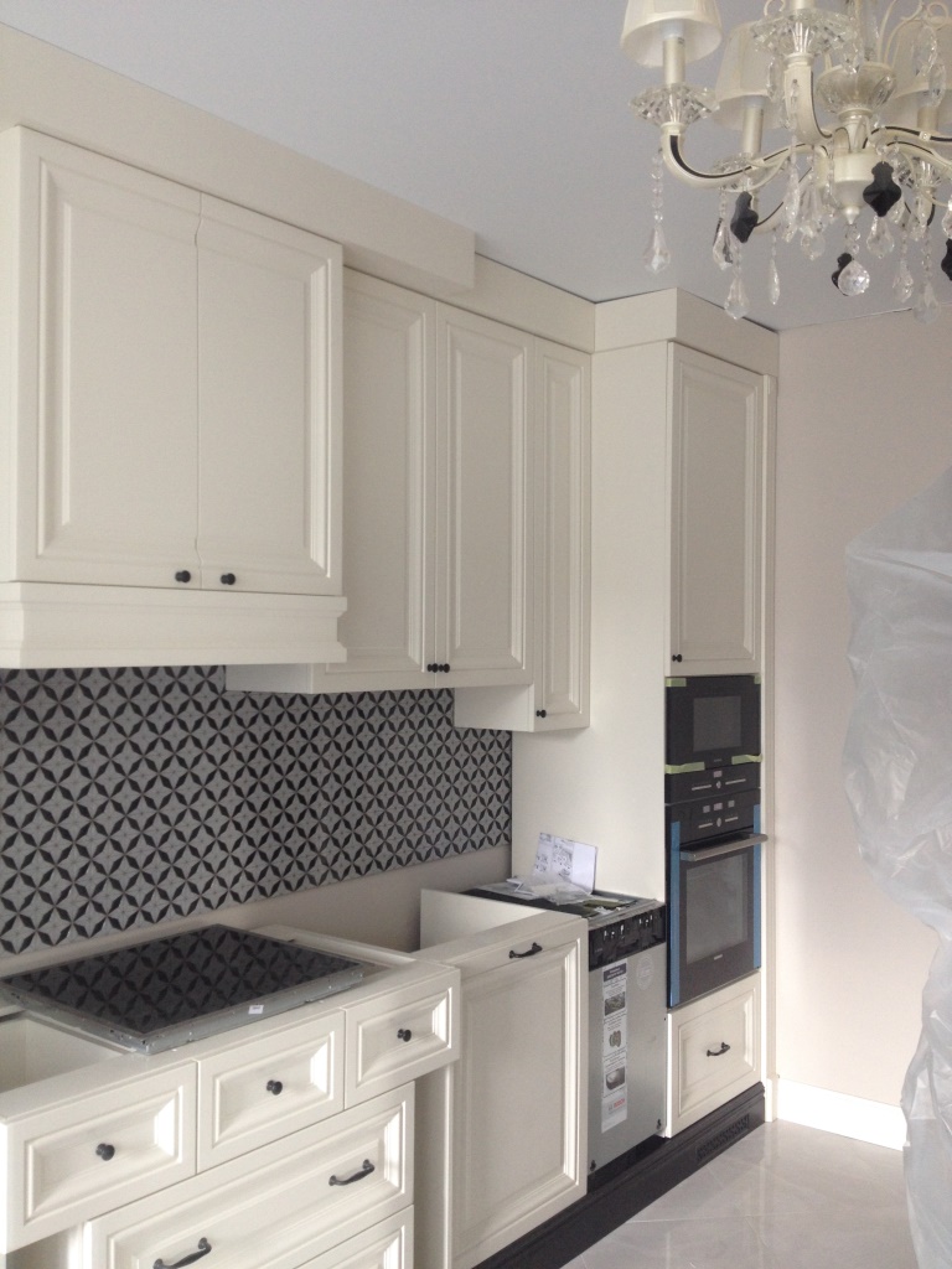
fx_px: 1283
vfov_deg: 52.6
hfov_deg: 40.7
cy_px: 634
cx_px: 476
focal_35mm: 35
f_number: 2.4
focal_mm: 4.28
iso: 80
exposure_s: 1/20
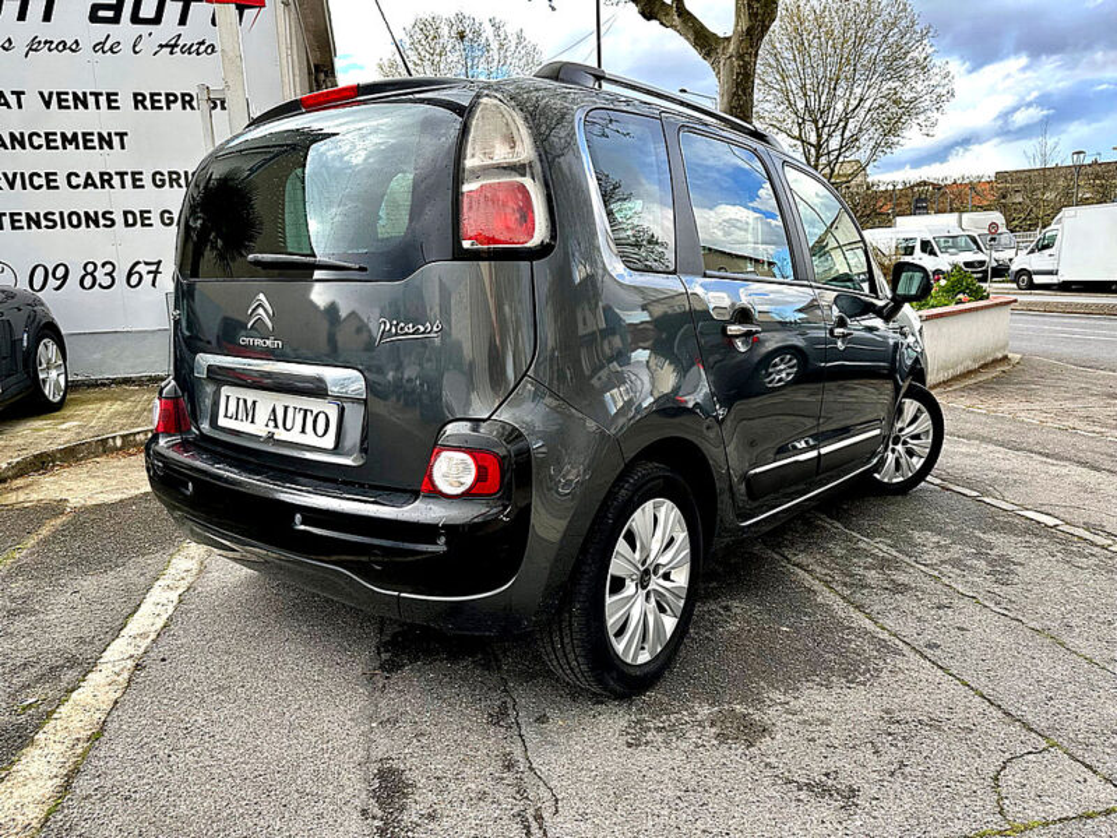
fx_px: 774
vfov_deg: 56.8
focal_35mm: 24
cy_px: 419
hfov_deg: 71.6
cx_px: 558
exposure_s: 1/402
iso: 80
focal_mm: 6.86
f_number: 1.78
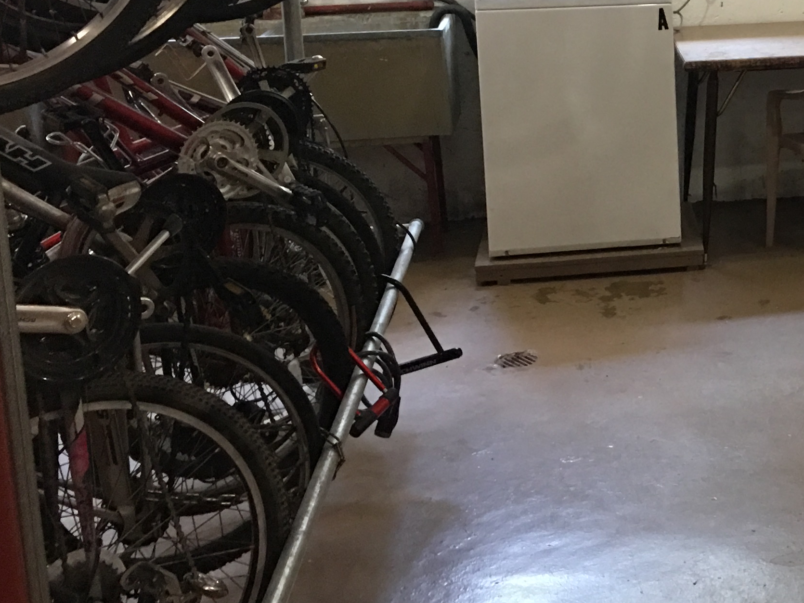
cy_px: 90
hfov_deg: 25.0
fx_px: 1626
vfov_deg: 20.7
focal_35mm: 70
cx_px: 965
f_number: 2.2
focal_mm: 4.15
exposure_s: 1/15
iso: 100
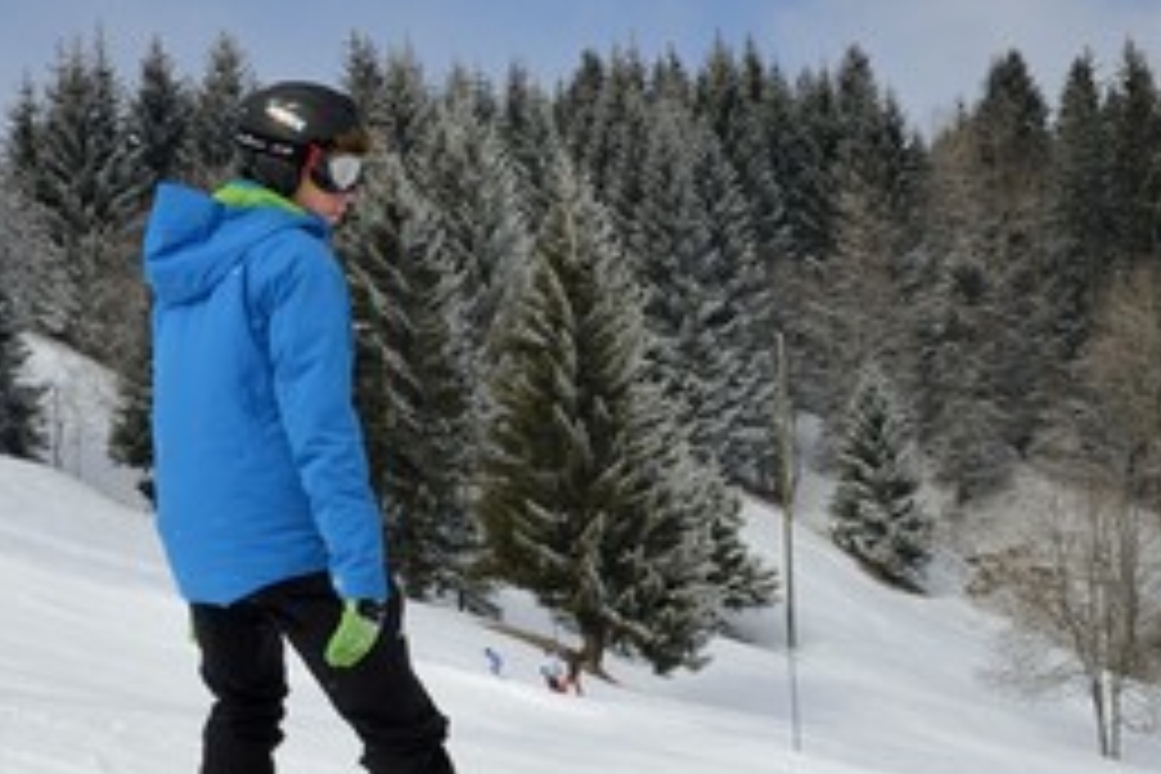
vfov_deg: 20.9
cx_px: 639
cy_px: 513
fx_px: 2096
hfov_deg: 30.9
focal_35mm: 65
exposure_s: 1/500
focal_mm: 40
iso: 400
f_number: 14
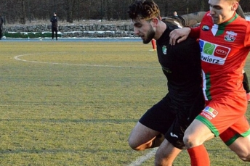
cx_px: 118
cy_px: 108
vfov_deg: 8.1
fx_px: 1180
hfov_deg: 12.1
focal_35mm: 170
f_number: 9
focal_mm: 78
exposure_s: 1/2500
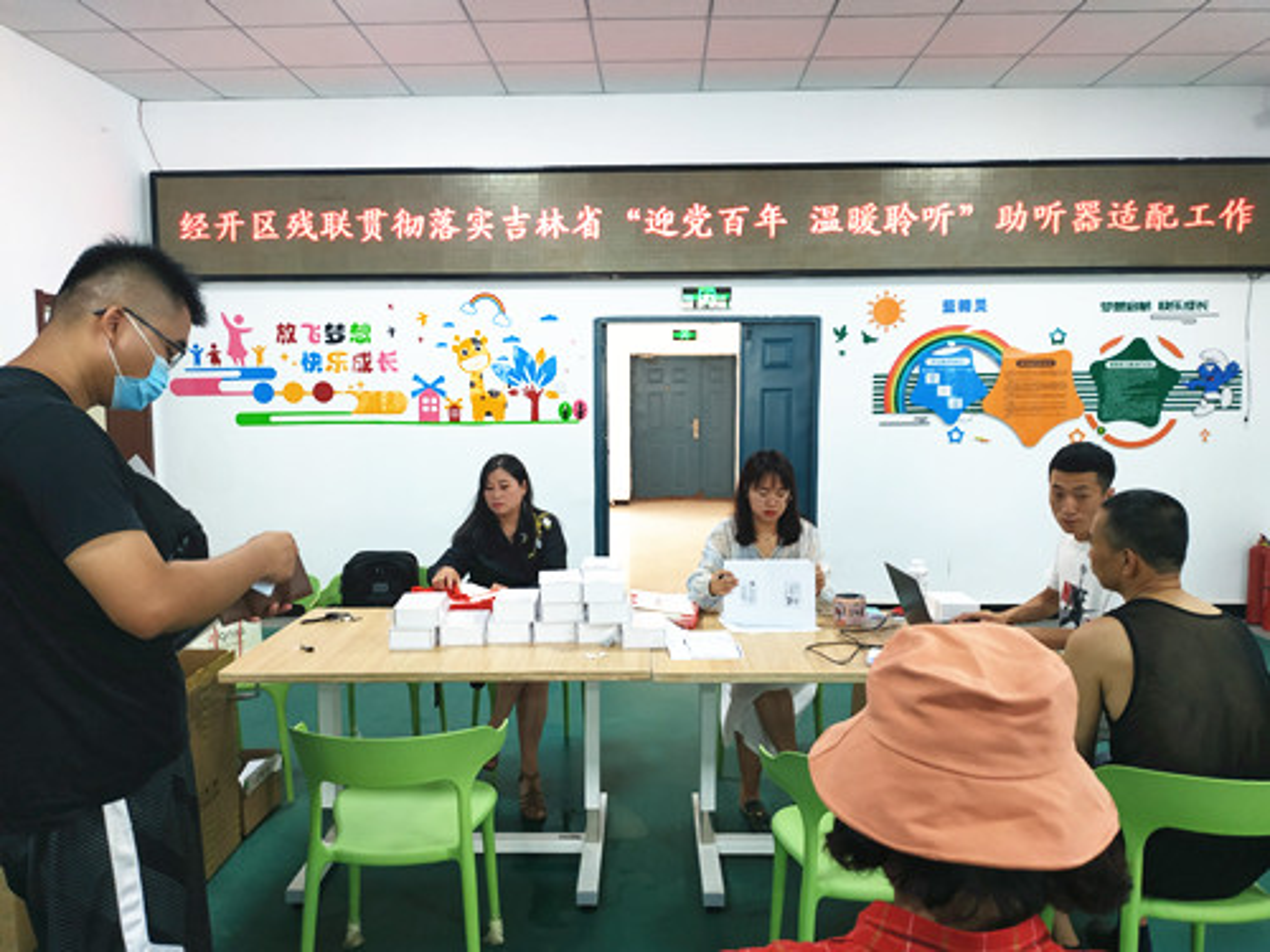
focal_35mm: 24
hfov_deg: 71.6
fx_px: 881
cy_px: 476
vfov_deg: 56.8
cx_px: 635
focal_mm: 3.94
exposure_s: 1/25
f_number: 1.9
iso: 250
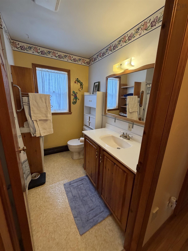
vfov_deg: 102.1
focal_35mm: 14
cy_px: 126
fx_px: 101
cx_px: 94
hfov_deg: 85.7
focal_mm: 2.22
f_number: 2.2
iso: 320
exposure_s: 1/60
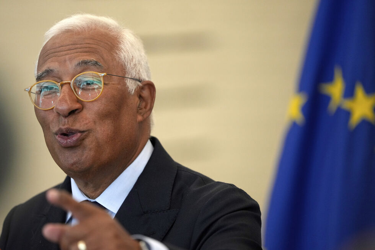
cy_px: 125
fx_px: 2062
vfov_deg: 6.9
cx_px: 188
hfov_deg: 10.4
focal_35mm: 198
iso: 2500
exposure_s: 1/400
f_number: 2.8
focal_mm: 198
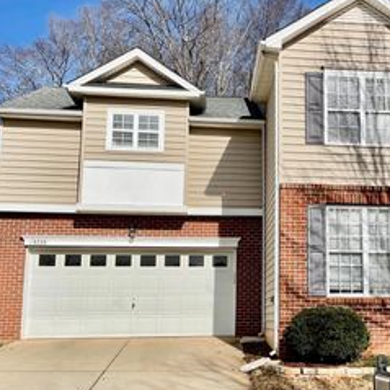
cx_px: 300
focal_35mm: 48
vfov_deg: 35.3
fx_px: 612
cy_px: 221
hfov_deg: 34.5
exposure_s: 1/6494
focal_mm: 4.2
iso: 32
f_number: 1.6
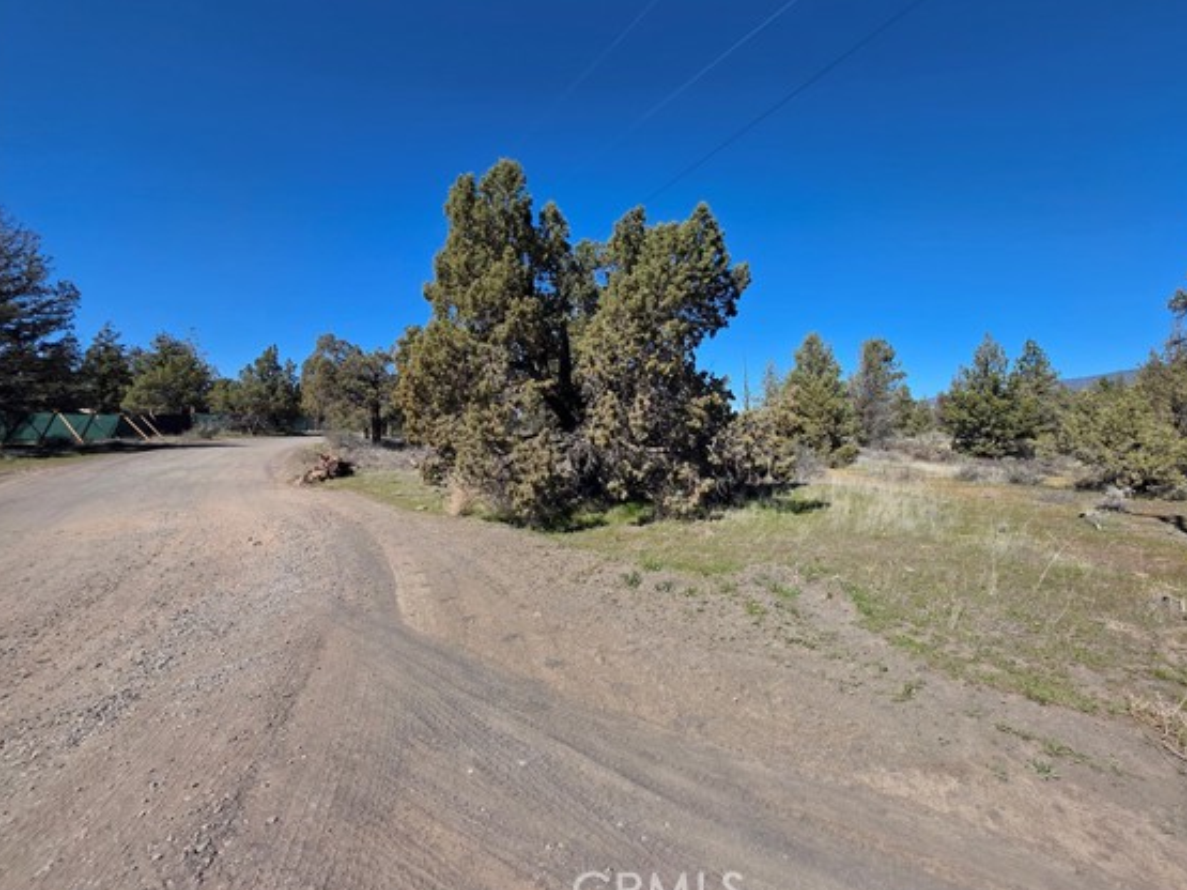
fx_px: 514
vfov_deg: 81.6
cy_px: 409
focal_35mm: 15
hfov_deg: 97.7
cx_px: 663
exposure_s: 1/2463
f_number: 1.9
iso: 40
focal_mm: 2.2
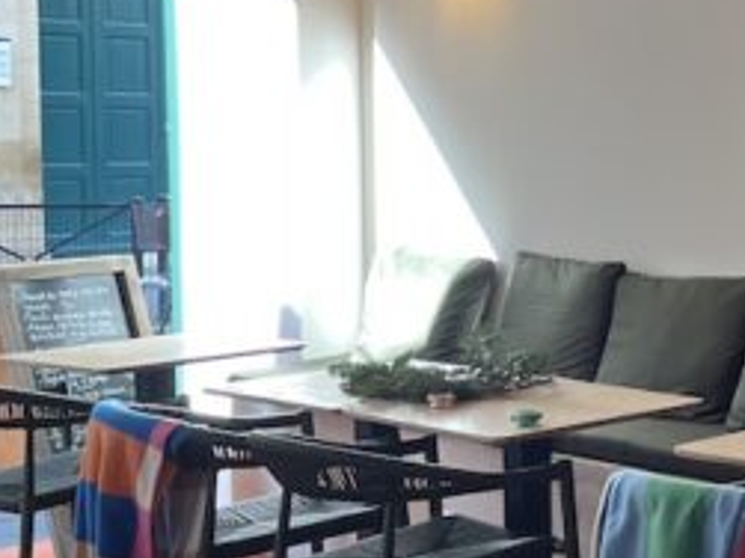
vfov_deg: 17.7
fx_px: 1785
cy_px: 229
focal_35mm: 83
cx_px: 1074
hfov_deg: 20.6
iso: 50
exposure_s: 1/122
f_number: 1.6
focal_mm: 5.1
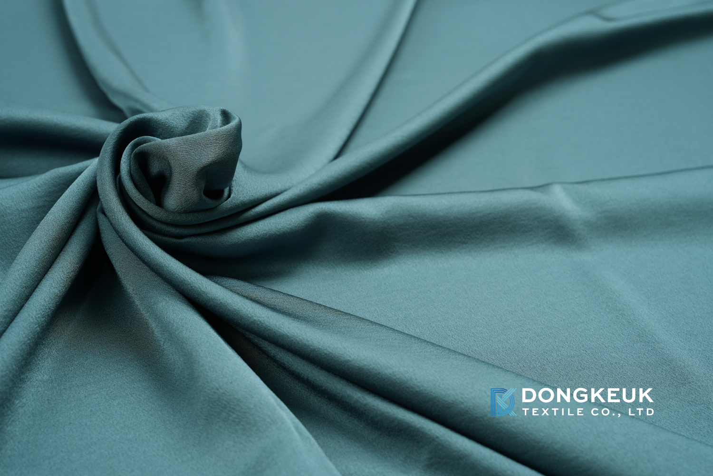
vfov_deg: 27.0
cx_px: 356
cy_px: 238
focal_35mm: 50
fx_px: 990
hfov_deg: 39.6
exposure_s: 1/60
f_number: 6.3
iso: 160
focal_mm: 50
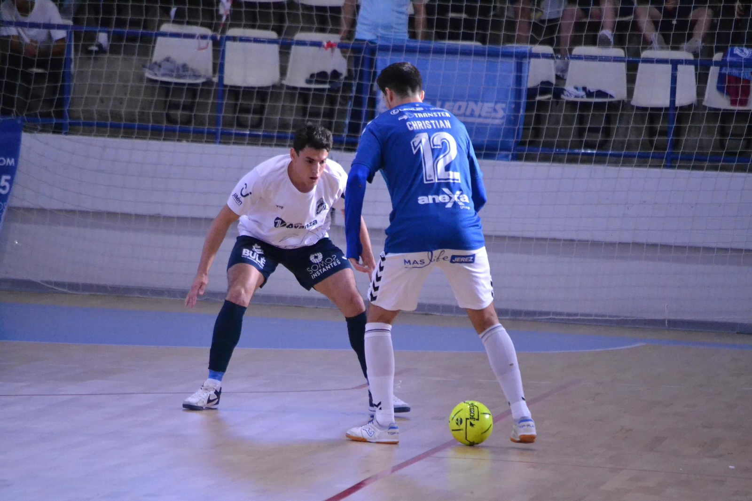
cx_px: 376
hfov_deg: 6.9
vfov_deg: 4.6
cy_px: 250
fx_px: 6265
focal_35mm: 300
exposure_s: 1/640
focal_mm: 200
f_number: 5.6
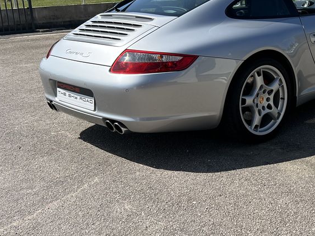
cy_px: 96
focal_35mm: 55
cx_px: 251
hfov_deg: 33.9
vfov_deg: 26.5
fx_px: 500
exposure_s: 1/3460
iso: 50
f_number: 1.5
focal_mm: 5.7
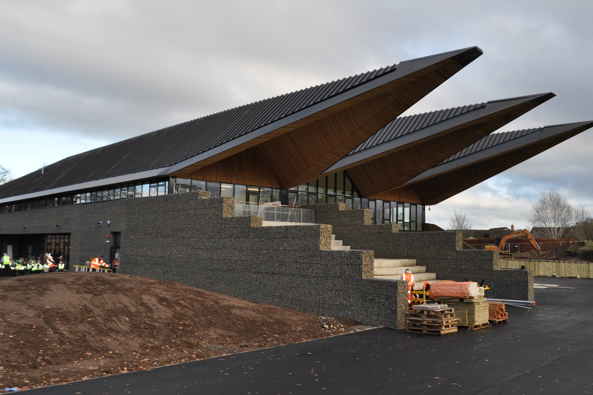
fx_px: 511
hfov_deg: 60.3
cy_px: 187
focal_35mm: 31
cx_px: 307
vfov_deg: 42.3
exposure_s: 1/200
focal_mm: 18
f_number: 6.3
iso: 200
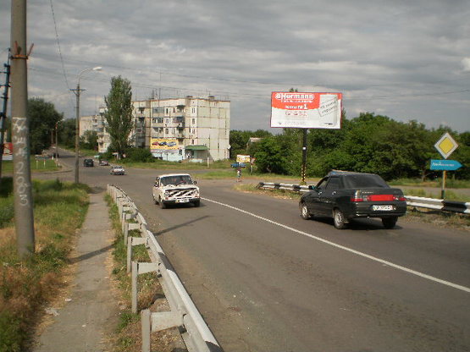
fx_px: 489
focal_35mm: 36
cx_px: 235
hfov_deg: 51.4
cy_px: 176
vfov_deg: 39.6
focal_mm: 6.3
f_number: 4.6
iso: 100
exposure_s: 1/800
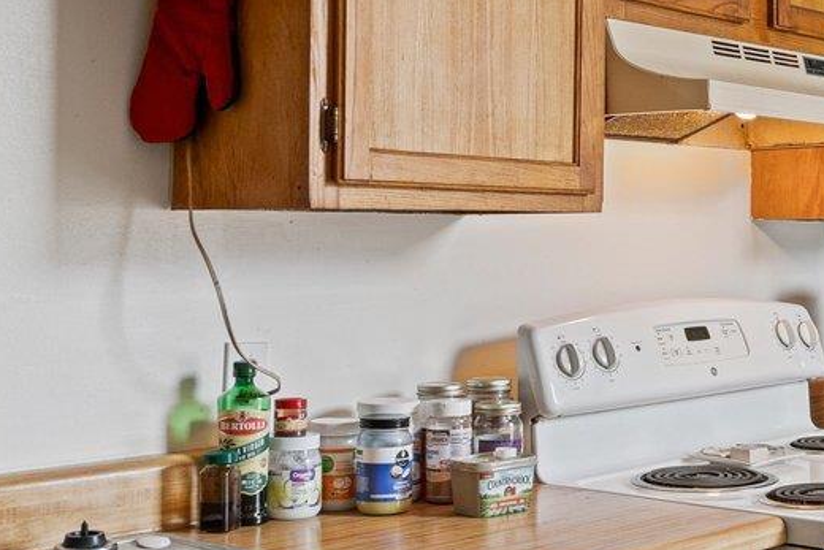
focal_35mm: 63
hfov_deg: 30.0
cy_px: 305
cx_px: 794
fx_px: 1442
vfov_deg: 21.6
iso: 400
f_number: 8
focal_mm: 16
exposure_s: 1/8
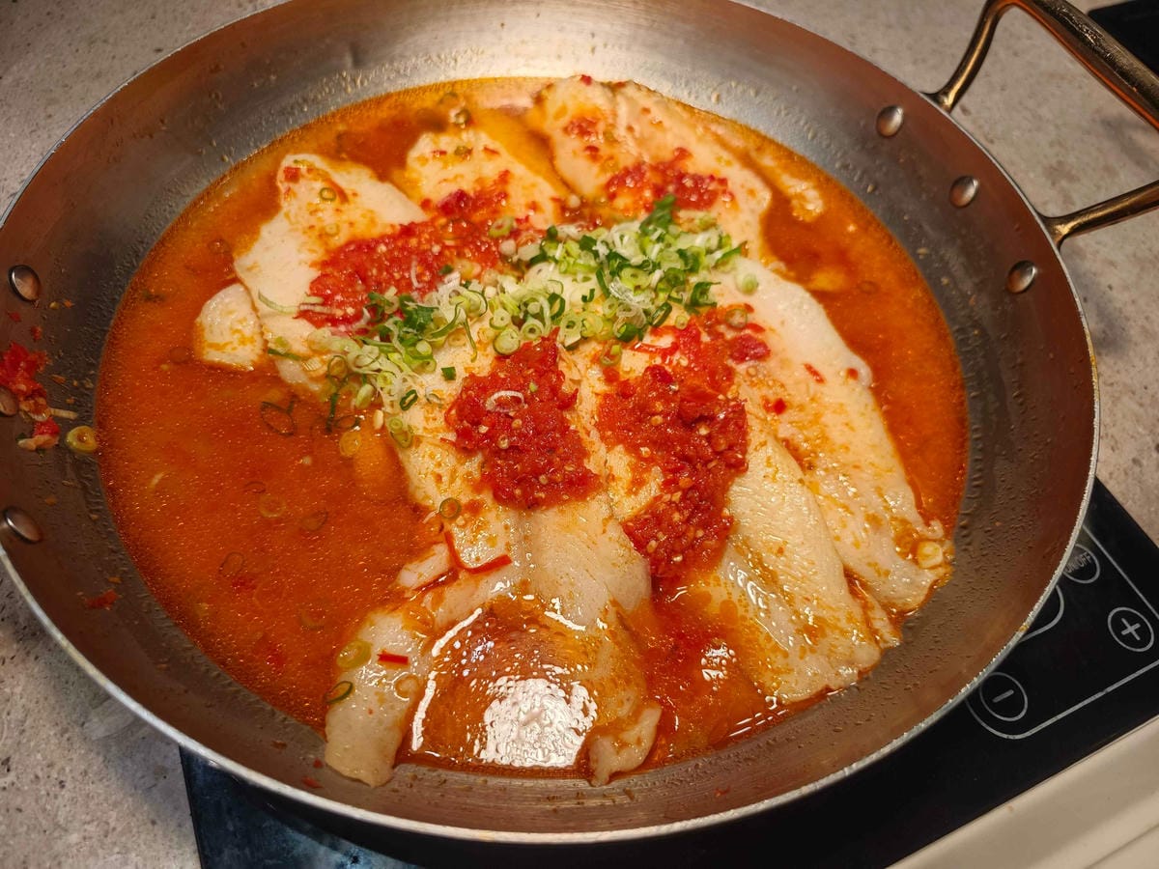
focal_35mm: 23
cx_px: 580
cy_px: 434
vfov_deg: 58.9
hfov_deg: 73.9
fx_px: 770
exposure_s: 1/121
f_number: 2
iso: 64
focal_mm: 8.72
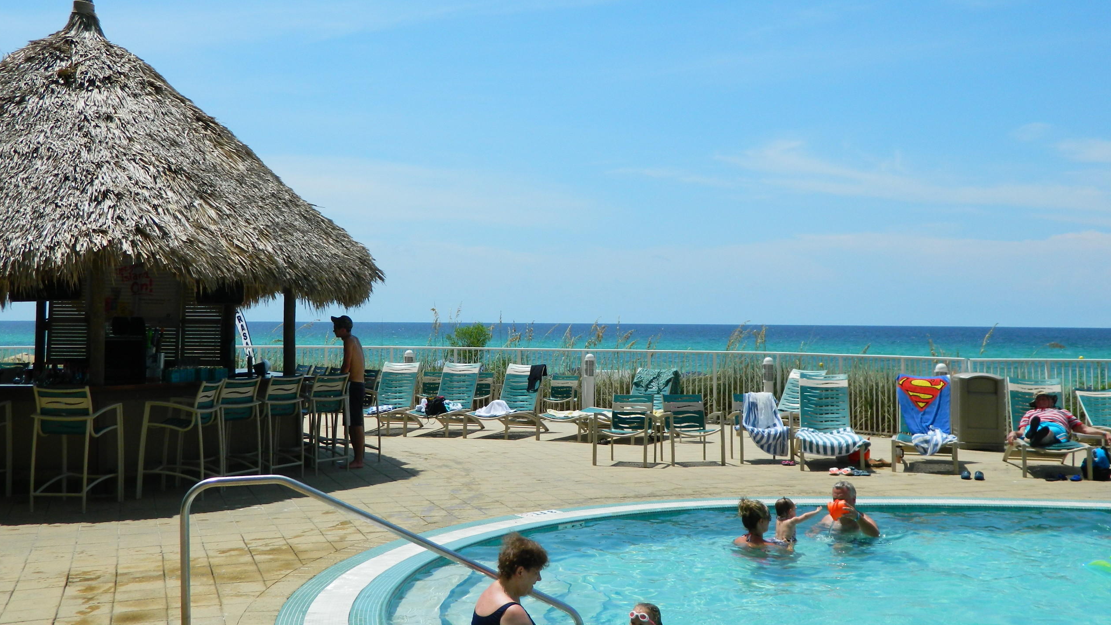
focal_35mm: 39
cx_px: 548
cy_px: 257
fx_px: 1149
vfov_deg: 30.4
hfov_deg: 51.6
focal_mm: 6.2
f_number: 9.4
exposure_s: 1/250
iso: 80
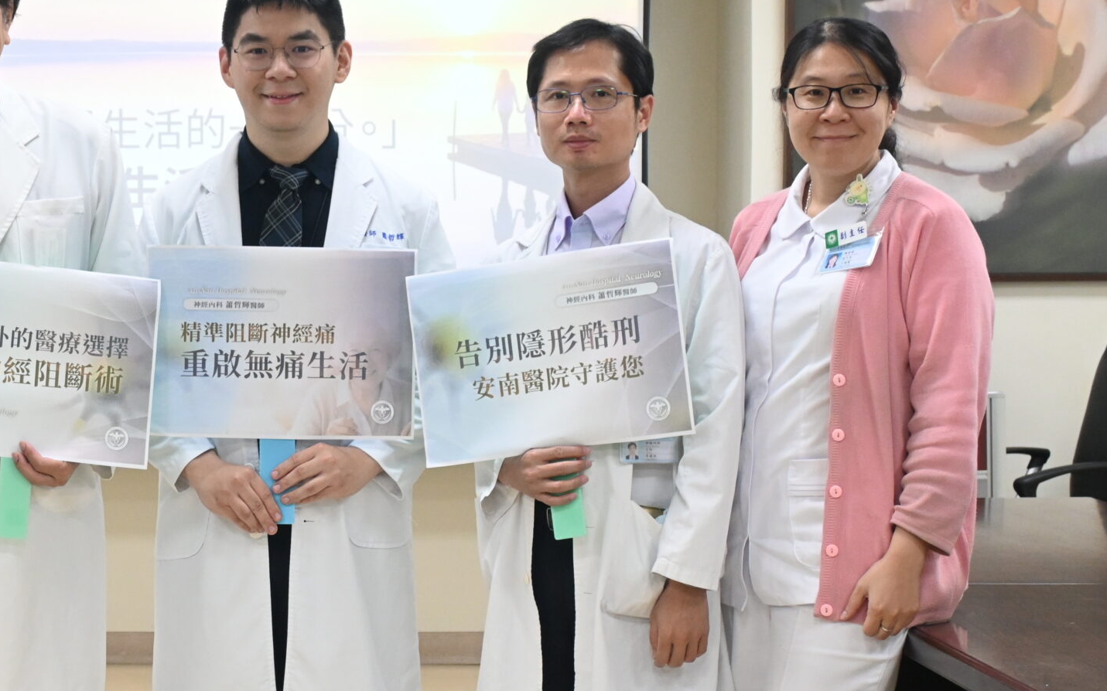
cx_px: 165
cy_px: 378
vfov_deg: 14.1
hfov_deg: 21.9
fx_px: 2805
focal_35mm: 93
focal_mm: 34
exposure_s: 1/125
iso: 1600
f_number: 5
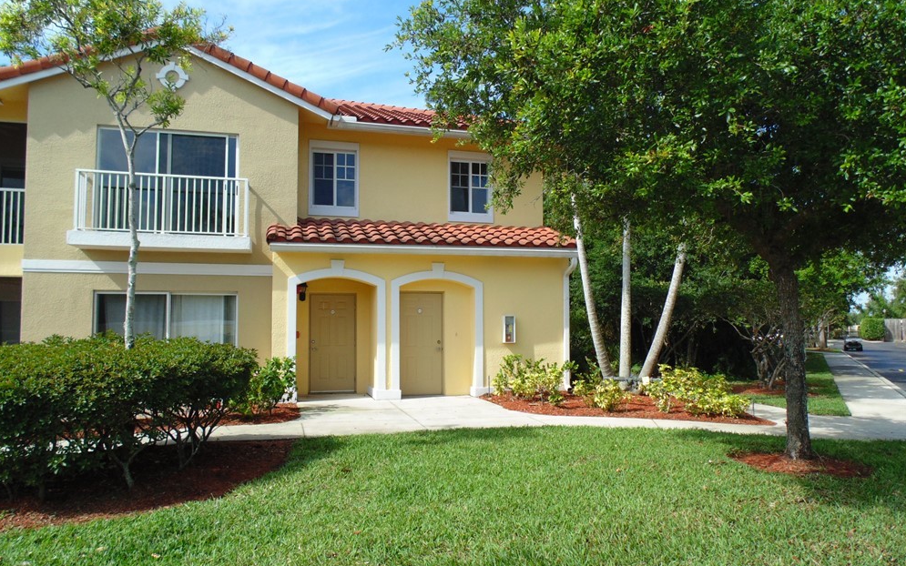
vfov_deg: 51.0
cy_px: 303
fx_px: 593
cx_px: 441
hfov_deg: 74.8
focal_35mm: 24
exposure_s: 1/640
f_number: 3.1
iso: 80
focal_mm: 4
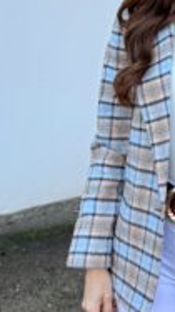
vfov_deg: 37.2
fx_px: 463
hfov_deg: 20.2
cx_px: 207
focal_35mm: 56
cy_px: 155
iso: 100
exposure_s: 1/898
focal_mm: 6.76
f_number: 1.78
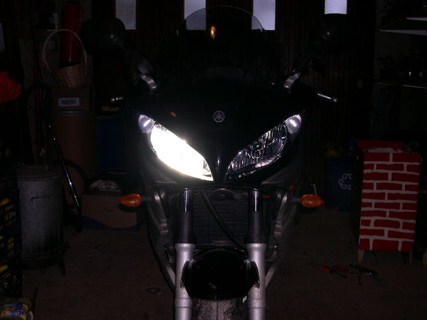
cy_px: 160
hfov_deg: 49.0
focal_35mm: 38
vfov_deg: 37.7
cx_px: 214
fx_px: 469
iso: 133
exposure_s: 1/30
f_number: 7.6
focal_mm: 8
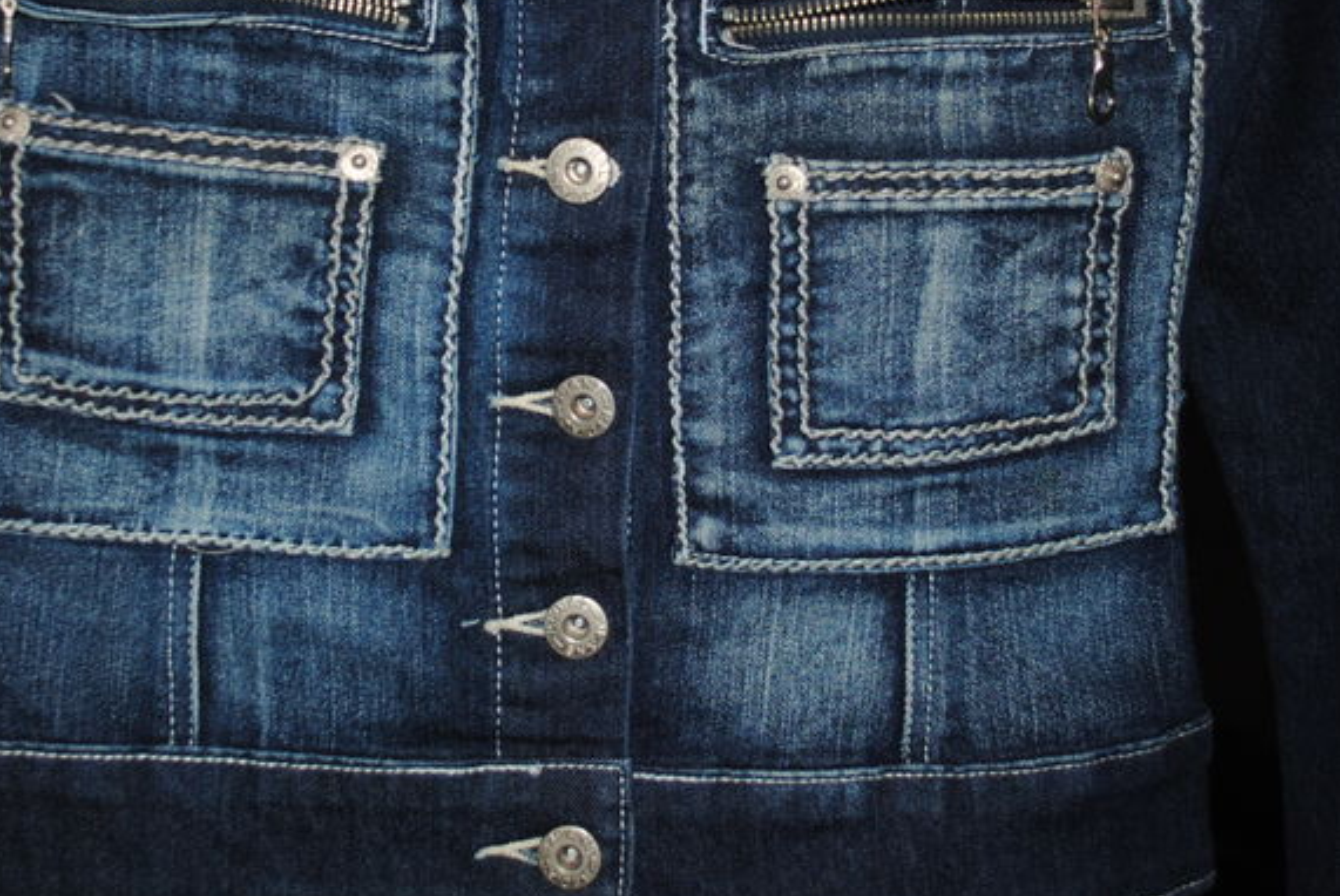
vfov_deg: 21.5
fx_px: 2347
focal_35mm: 63
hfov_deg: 31.8
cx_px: 594
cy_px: 245
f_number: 4
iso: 200
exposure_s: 1/60
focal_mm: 24
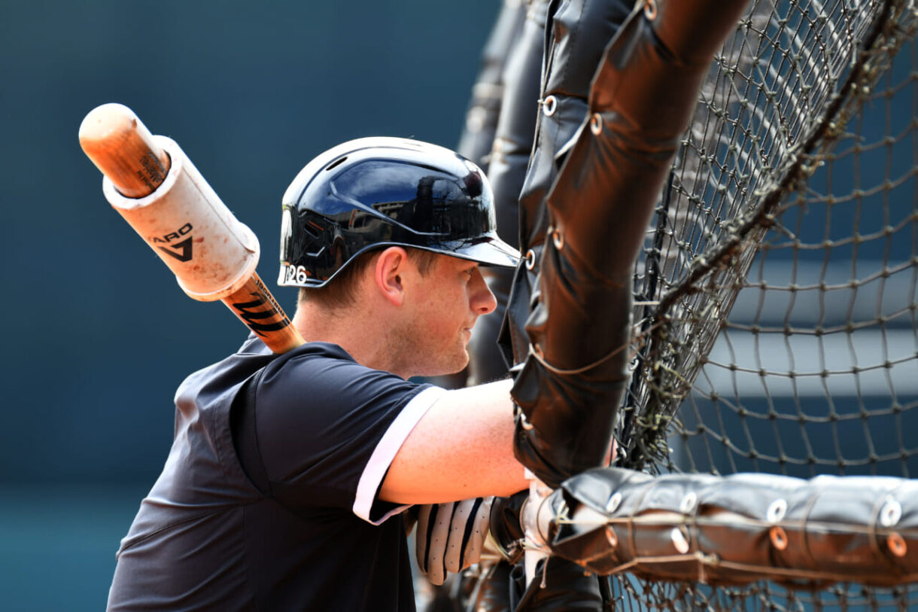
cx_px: 459
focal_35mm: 450
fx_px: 11473
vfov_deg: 3.1
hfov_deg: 4.6
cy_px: 306
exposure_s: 1/400
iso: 250
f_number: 2.8
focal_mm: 300
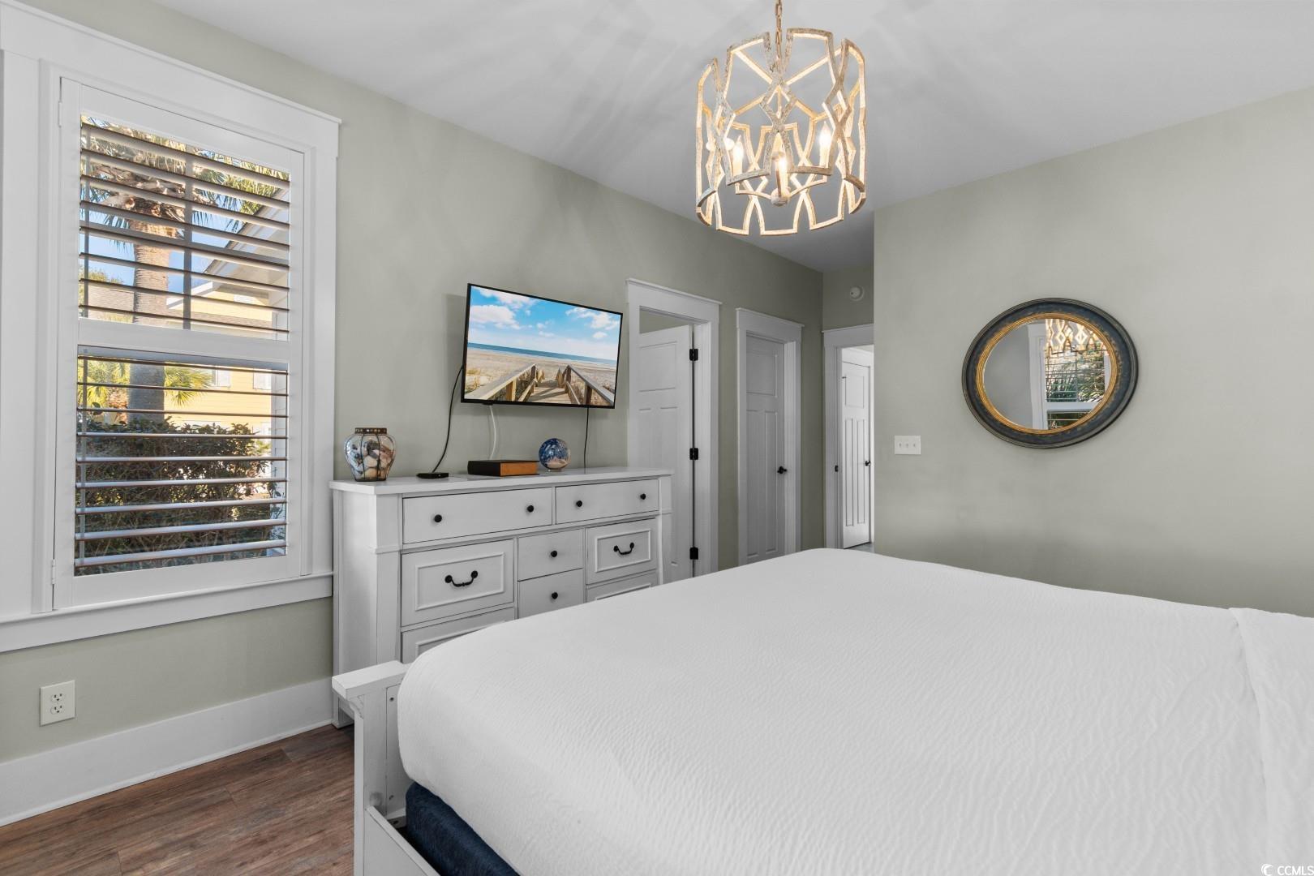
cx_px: 657
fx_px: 547
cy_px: 438
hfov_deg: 100.4
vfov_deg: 77.3
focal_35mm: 15
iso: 100
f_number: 4.5
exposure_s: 1/15
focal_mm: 10
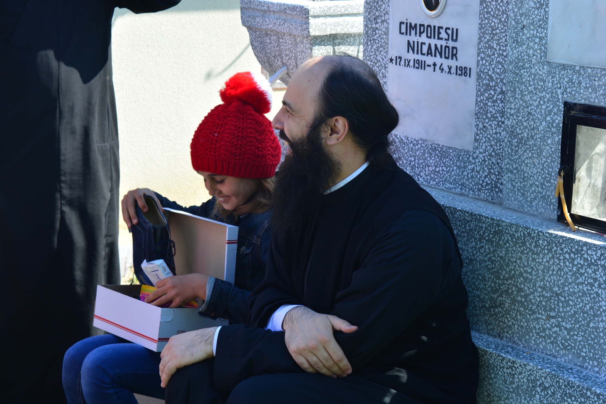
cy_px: 202
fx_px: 1389
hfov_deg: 24.6
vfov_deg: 16.6
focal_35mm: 82
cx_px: 303
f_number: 11
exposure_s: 1/100
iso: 200
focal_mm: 55
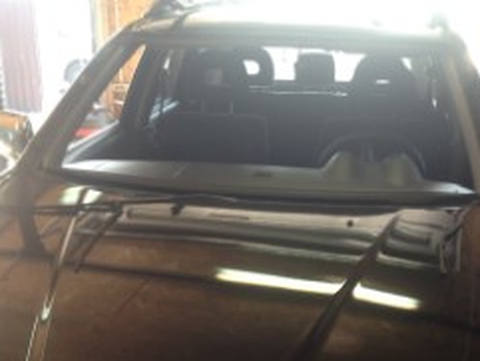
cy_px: 285
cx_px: 233
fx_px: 805
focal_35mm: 58
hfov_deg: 33.2
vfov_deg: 24.9
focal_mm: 4.28
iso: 64
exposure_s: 1/40
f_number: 2.4
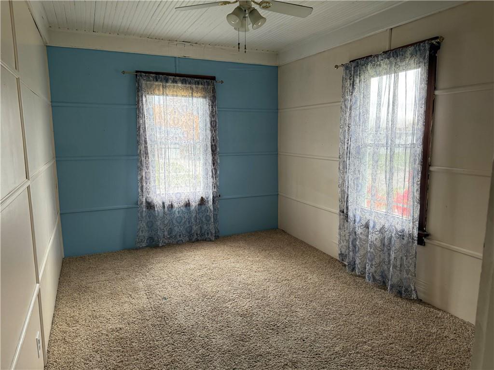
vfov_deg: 56.8
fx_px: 343
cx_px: 247
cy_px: 185
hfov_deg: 71.6
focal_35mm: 24
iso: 125
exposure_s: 1/121
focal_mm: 6.76
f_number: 1.78
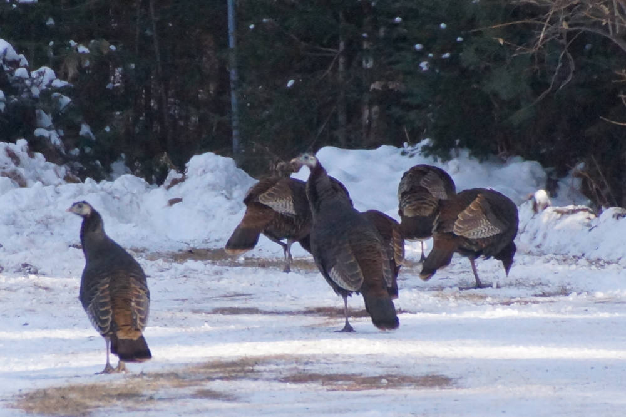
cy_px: 208
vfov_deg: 4.0
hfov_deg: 6.0
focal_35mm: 345
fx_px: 5997
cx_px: 313
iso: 1250
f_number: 6.3
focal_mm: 230
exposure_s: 1/400
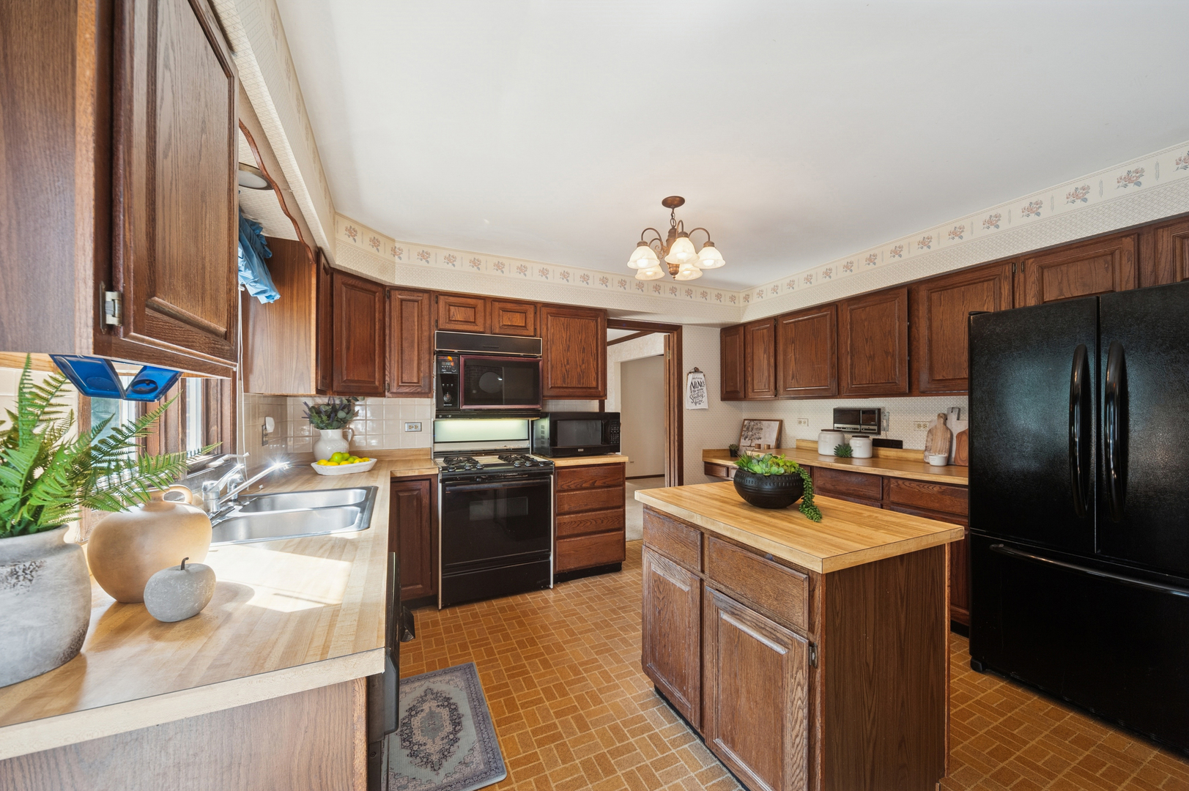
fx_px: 429
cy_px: 396
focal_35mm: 13
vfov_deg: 85.4
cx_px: 594
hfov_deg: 108.4
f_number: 8
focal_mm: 13
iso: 400
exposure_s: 1/50
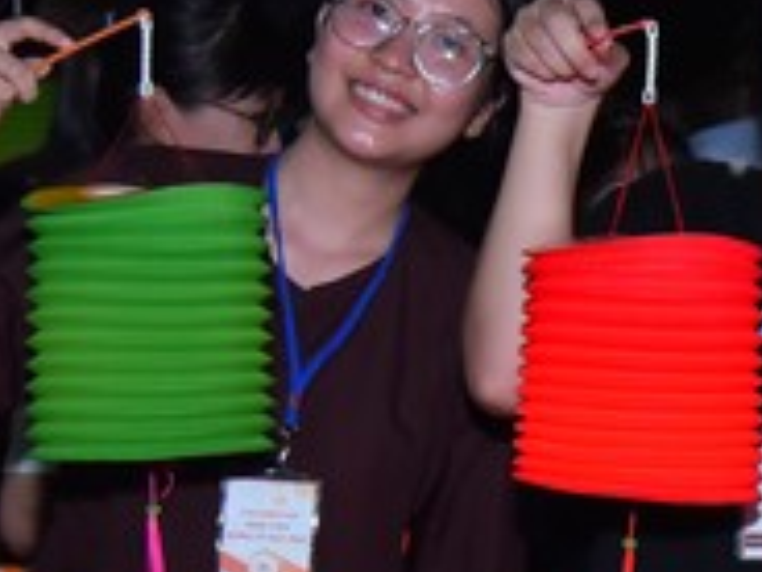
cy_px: 271
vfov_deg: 10.9
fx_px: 2994
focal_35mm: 136
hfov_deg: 14.1
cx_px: 903
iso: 1600
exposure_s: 1/125
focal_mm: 40
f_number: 5
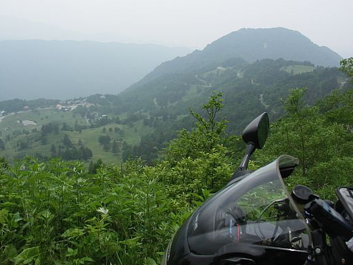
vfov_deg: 37.7
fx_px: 388
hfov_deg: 48.8
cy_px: 116
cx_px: 147
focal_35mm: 38
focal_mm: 8.2
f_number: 5.6
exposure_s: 1/250
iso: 50
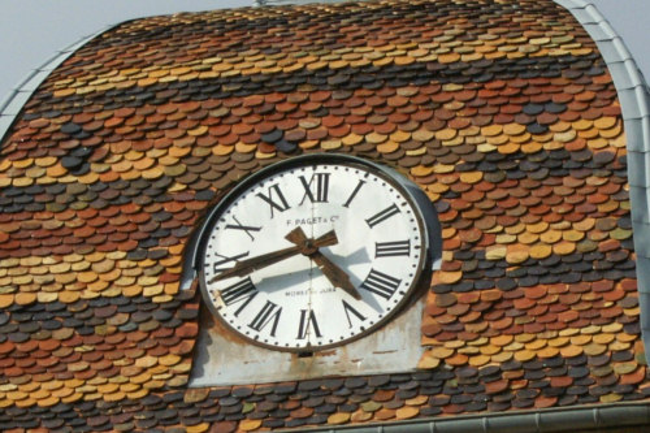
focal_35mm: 112
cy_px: 216
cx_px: 325
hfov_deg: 18.2
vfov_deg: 12.2
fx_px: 2030
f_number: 13
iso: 800
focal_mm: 75
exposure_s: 1/800
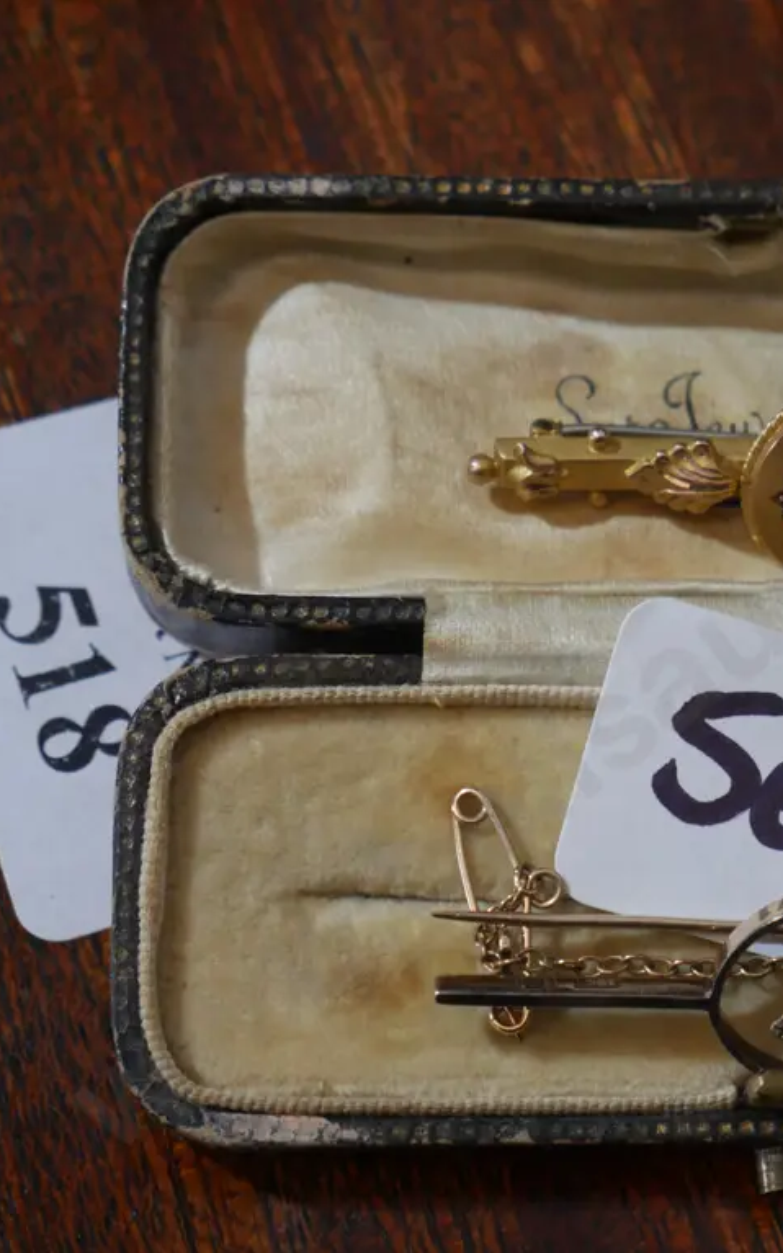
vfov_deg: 20.4
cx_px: 755
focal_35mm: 102
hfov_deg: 12.7
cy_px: 626
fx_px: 3485
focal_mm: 36
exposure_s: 1/80
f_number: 5.5
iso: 800
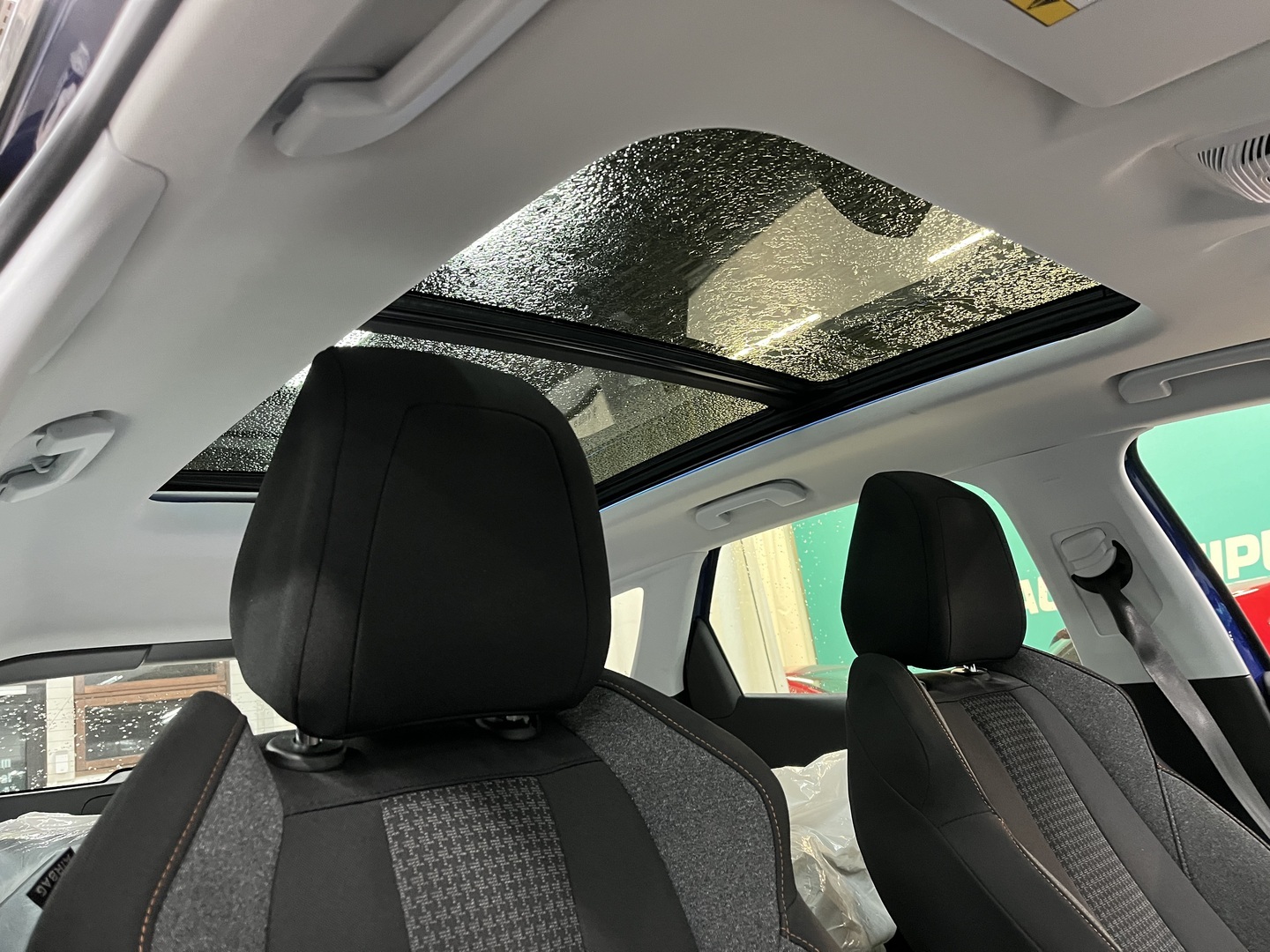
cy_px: 476
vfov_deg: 53.1
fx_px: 954
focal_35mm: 26
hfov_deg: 67.3
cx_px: 635
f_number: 1.6
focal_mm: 5.1
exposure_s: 1/33
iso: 400
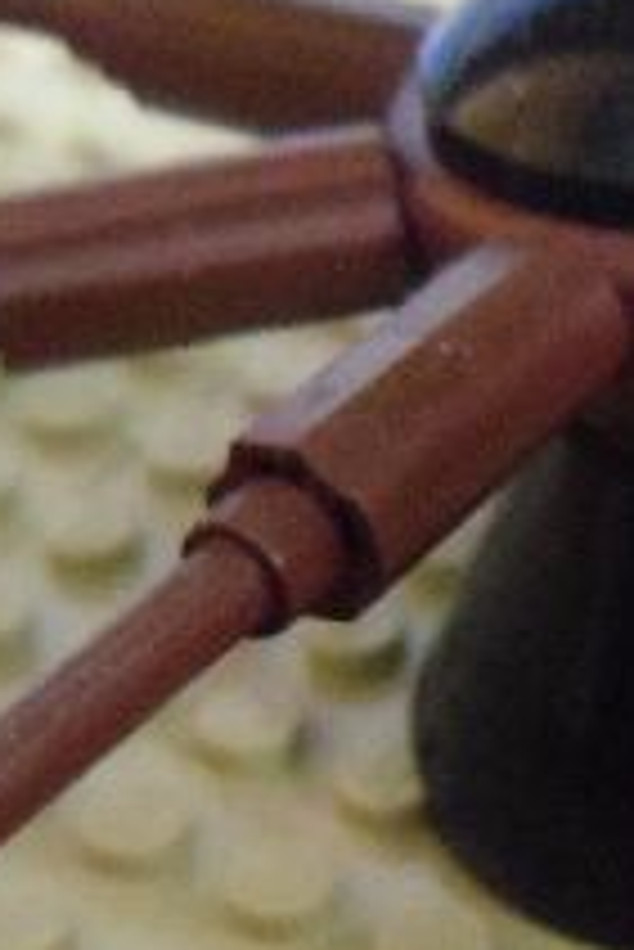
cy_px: 756
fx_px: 3217
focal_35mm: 122
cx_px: 764
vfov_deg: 16.7
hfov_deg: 11.0
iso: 800
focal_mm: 5.6
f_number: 3.3
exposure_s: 1/14
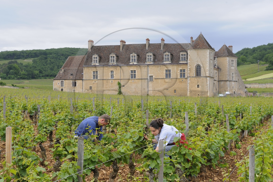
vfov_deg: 19.4
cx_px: 136
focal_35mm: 70
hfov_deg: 28.9
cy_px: 91
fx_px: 530
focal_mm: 70
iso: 200
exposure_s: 1/160
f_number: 10
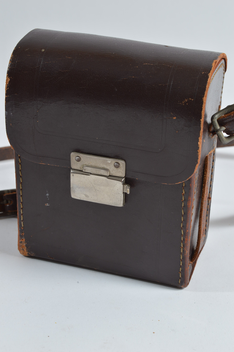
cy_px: 176
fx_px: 762
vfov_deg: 26.0
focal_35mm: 78
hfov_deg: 17.5
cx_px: 117
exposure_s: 1/100
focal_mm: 52
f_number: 11
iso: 100
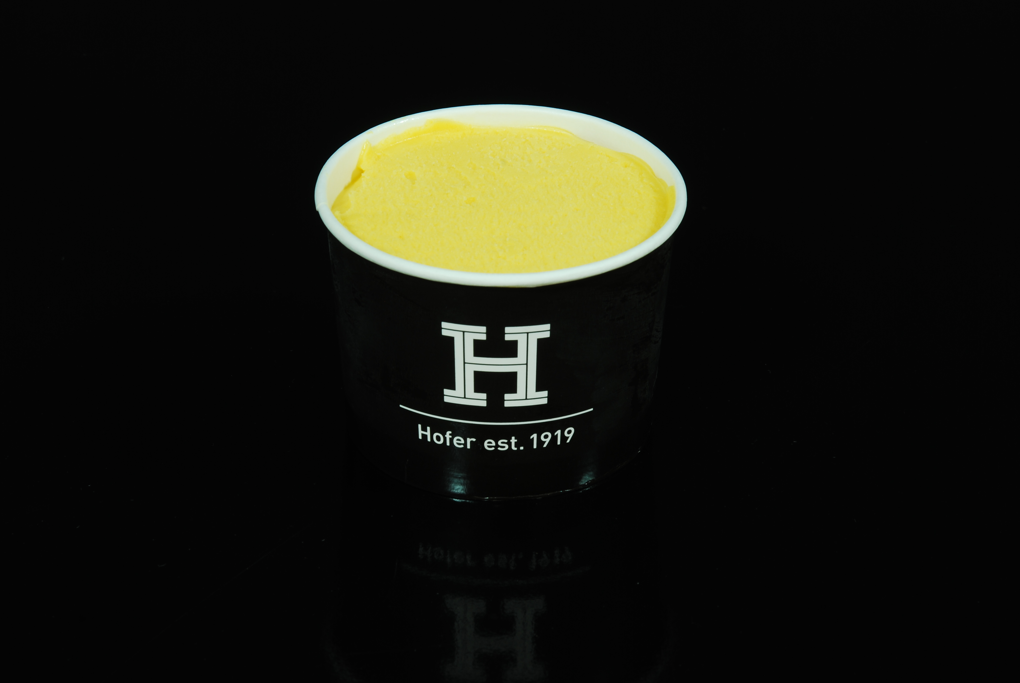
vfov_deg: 10.8
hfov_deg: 16.1
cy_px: 342
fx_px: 3617
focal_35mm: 128
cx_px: 510
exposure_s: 3
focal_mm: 85
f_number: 22
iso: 100
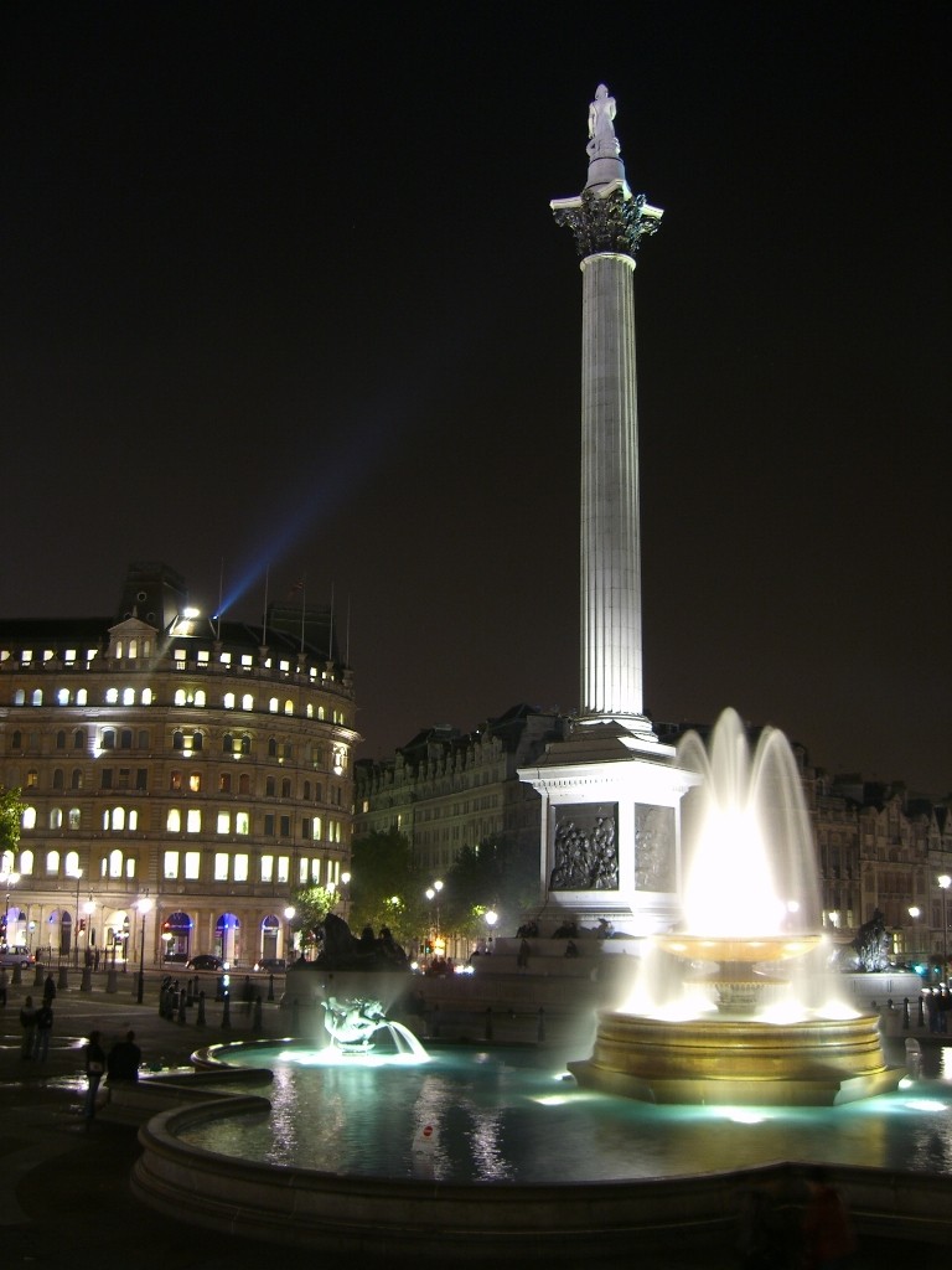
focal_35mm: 38
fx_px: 1393
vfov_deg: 49.0
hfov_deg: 37.7
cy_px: 635
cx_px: 476
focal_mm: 7.9
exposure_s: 3.2
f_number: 2.8
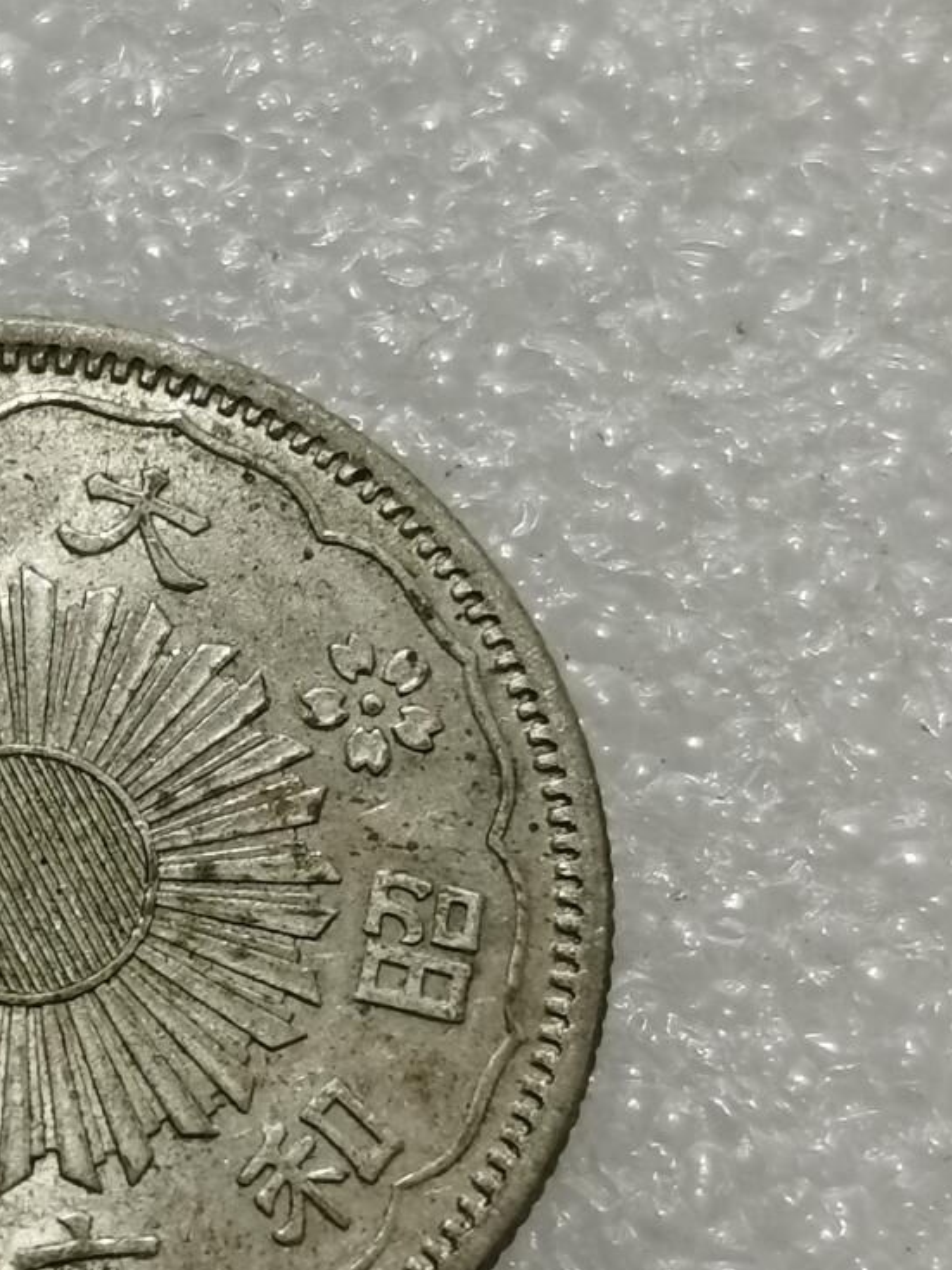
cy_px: 598
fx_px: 5209
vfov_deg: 13.9
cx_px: -88
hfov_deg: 10.3
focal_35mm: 142
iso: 80
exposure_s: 1/120
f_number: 1.8
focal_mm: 5.58
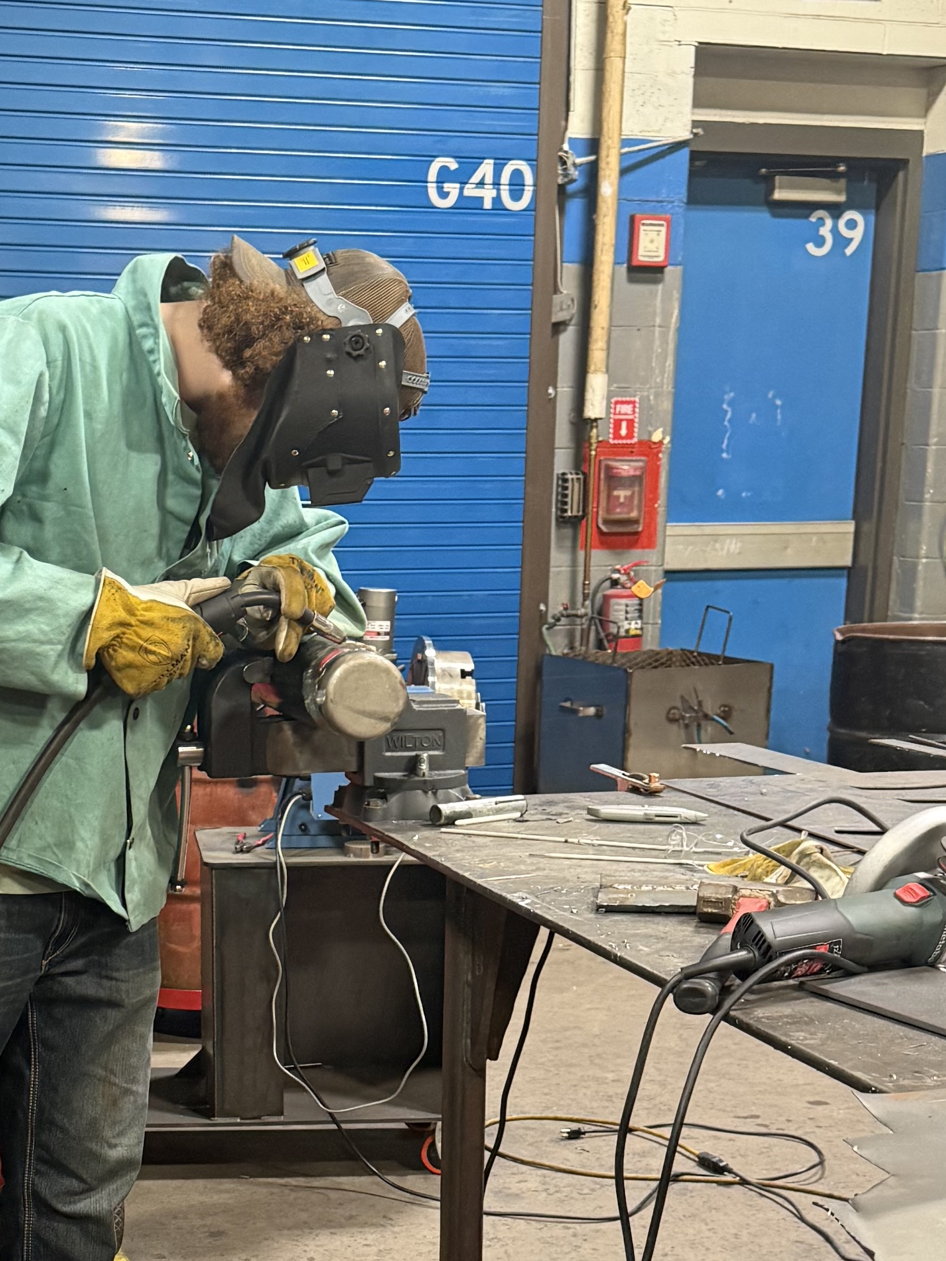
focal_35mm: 63
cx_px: 266
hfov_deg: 23.1
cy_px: 996
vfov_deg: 30.0
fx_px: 2296
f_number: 1.78
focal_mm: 6.76
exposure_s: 1/60
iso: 320
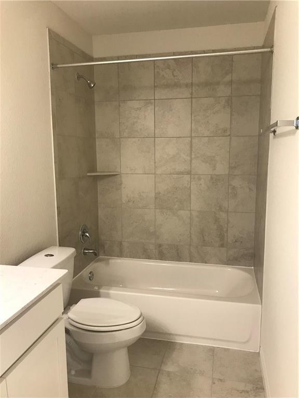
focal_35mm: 28
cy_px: 199
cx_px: 150
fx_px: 322
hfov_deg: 49.7
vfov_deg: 63.4
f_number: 1.8
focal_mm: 3.99
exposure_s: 1/30
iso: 40
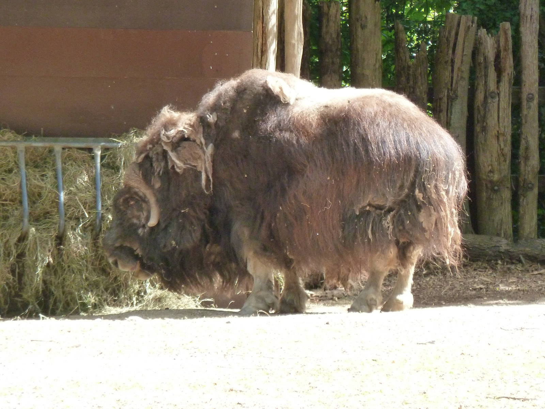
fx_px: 6282
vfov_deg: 3.7
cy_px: 204
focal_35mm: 399
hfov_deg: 5.0
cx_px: 272
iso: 400
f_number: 4.9
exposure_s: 1/125
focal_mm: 49.2
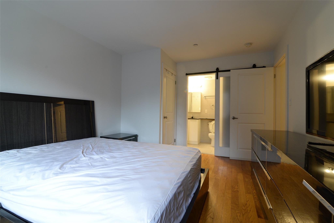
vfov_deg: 73.8
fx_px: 148
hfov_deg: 96.7
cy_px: 112
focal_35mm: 16
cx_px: 167
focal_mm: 16
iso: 1000
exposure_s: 1/15
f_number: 7.1
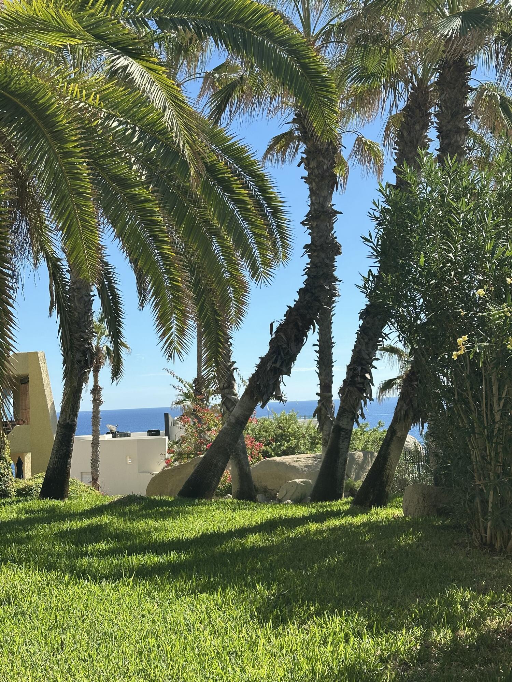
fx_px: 947
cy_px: 341
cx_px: 256
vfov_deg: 39.7
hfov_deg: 30.3
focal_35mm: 48
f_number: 1.78
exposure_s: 1/3058
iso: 64
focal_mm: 6.86
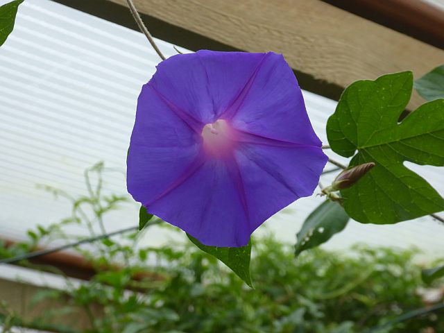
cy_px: 166
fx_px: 1732
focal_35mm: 135
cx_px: 222
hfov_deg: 14.6
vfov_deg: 11.0
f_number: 5.3
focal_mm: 24.2
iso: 200
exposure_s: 1/60
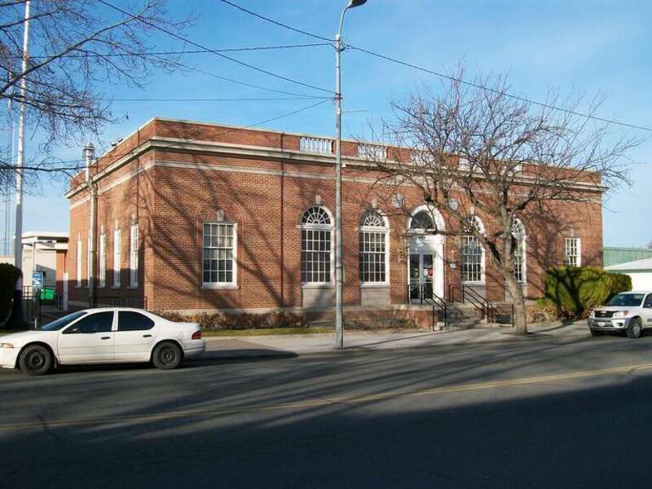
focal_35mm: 36
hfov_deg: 51.4
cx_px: 326
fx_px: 678
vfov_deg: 39.7
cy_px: 244
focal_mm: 6
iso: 80
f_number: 4.8
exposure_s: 1/400
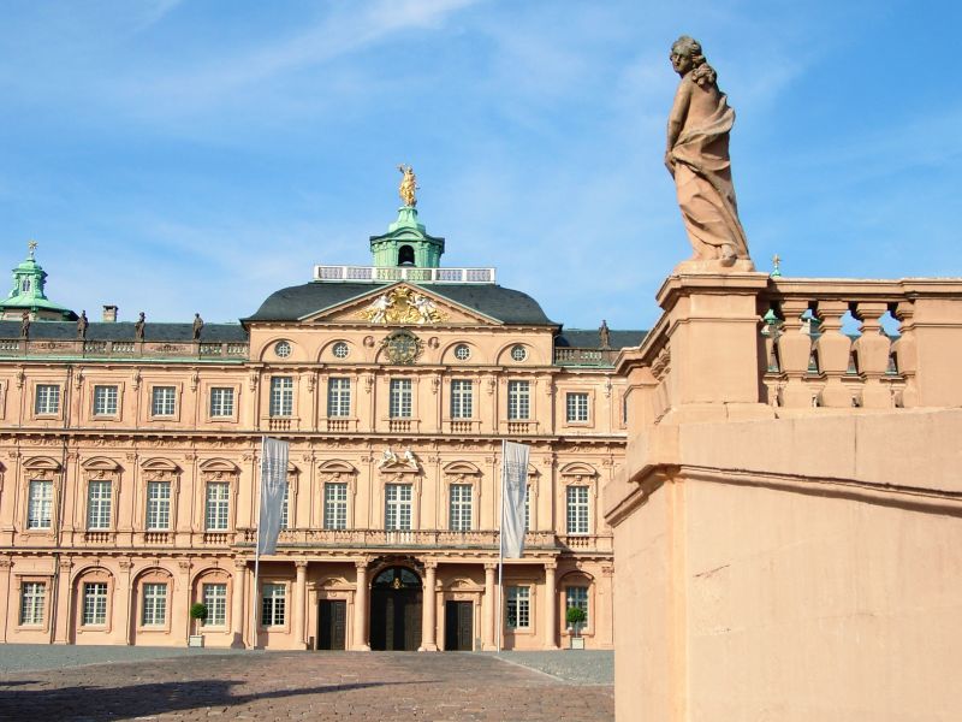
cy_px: 361
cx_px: 481
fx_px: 1473
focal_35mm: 53
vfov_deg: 27.5
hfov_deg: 36.2
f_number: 4
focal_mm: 11.05
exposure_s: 1/678
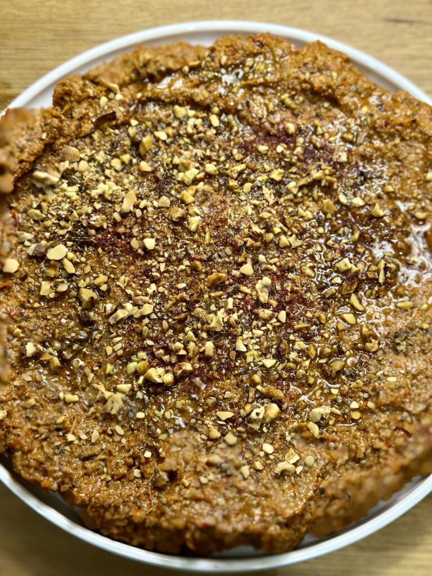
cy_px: 288
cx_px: 216
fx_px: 799
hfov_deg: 30.3
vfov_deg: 39.7
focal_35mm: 48
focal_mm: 6.86
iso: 200
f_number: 1.78
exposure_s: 1/50
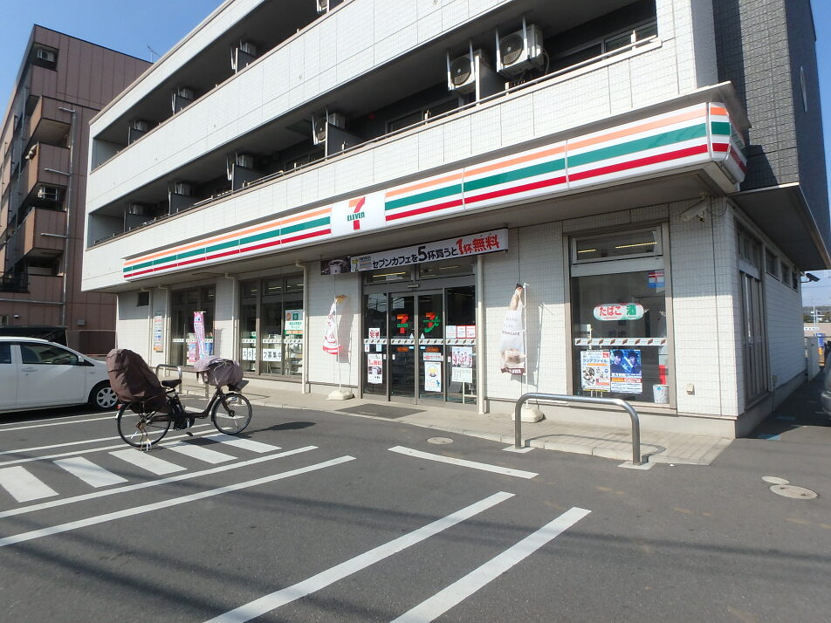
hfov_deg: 79.0
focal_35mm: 21
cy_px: 312
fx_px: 504
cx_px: 416
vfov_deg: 63.4
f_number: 6
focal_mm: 3.7
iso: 125
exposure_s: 1/640
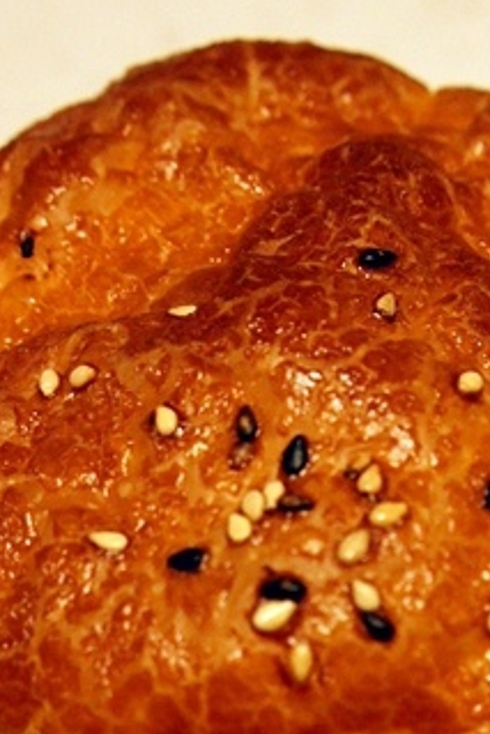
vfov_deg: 21.1
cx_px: 365
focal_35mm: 93
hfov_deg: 14.7
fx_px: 1897
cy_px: 755
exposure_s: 1/20
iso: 1600
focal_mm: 22
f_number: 5.6
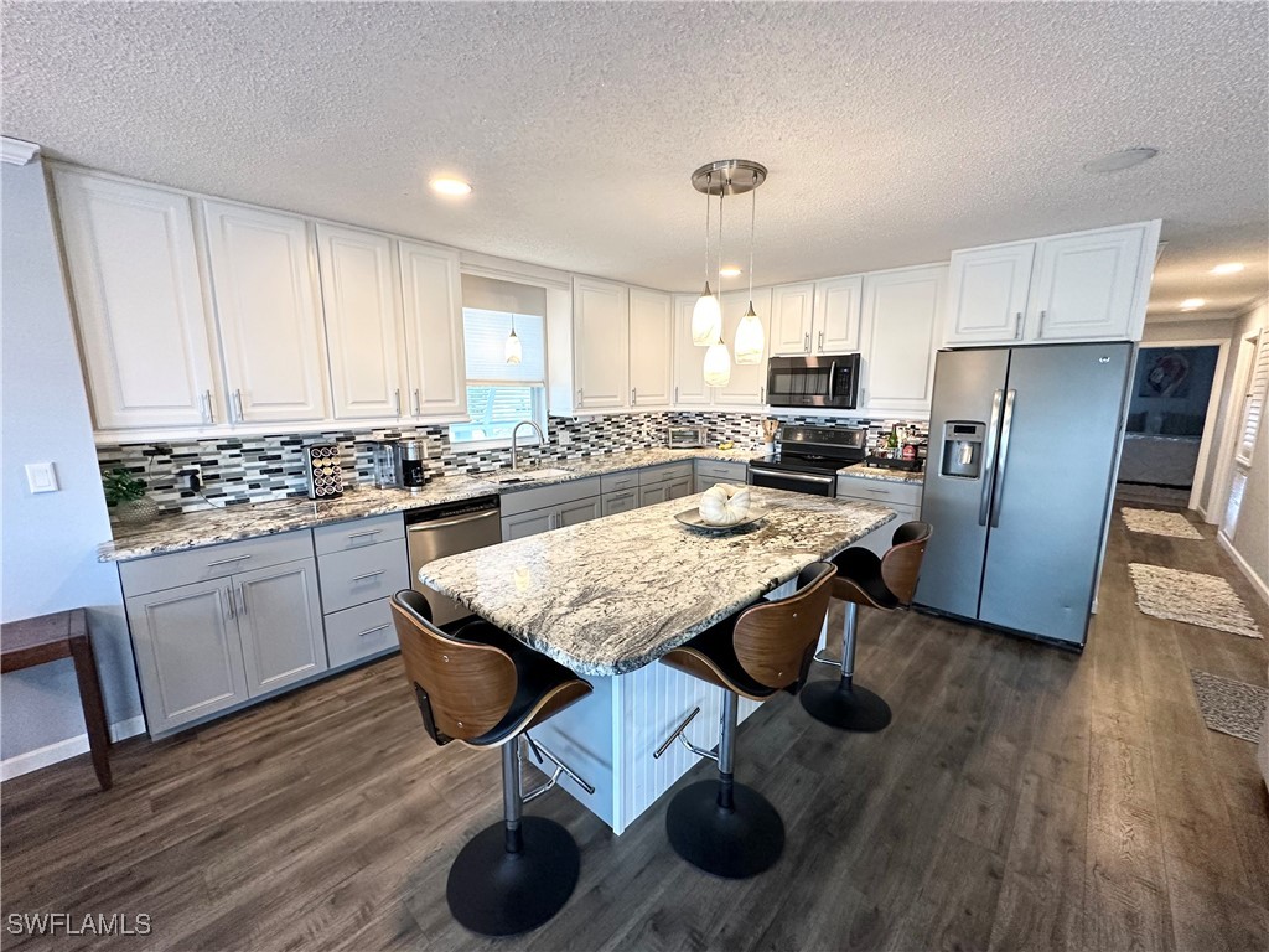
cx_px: 634
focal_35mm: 14
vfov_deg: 85.7
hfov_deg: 102.1
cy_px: 476
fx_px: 513
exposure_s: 1/120
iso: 320
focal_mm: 2.22
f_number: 2.2
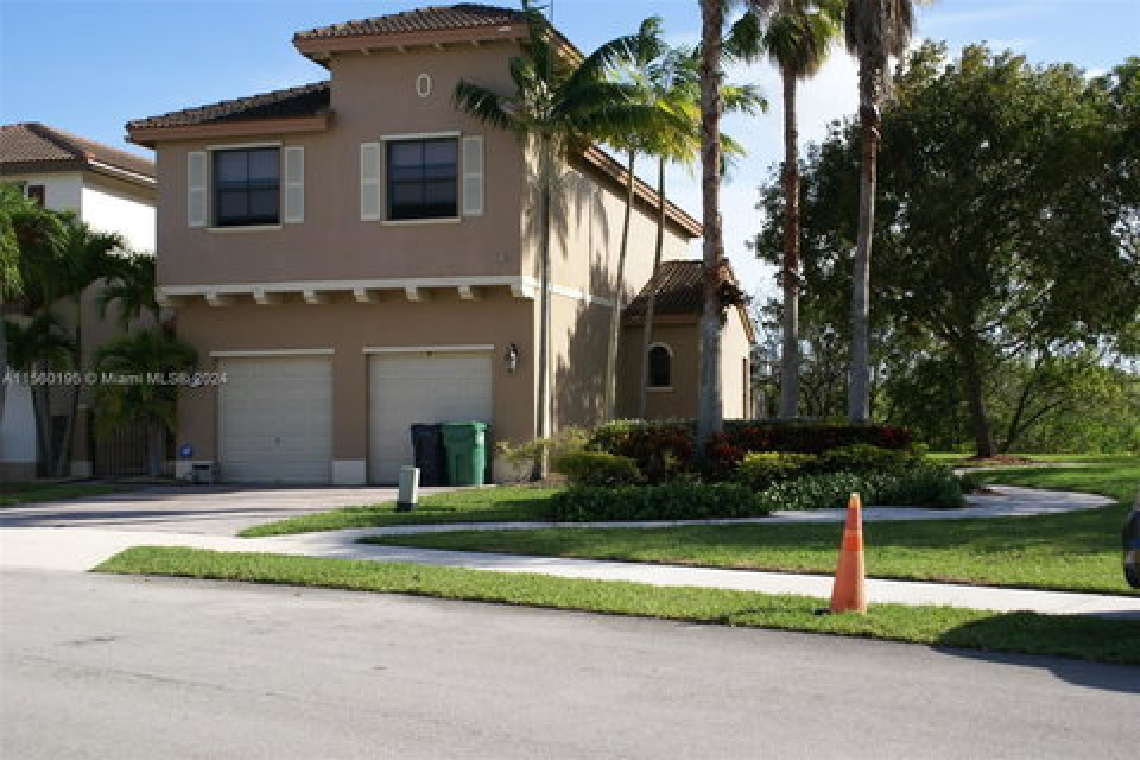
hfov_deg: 43.6
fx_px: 1425
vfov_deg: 29.9
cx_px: 570
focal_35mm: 45
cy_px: 380
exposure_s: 1/320
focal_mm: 30
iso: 100
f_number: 5.6
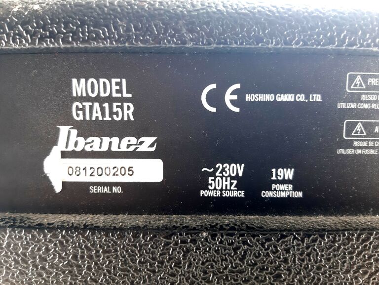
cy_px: 142
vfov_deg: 51.4
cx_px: 190
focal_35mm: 27
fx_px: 296
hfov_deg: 65.3
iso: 125
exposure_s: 1/50
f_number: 1.7
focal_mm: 3.93
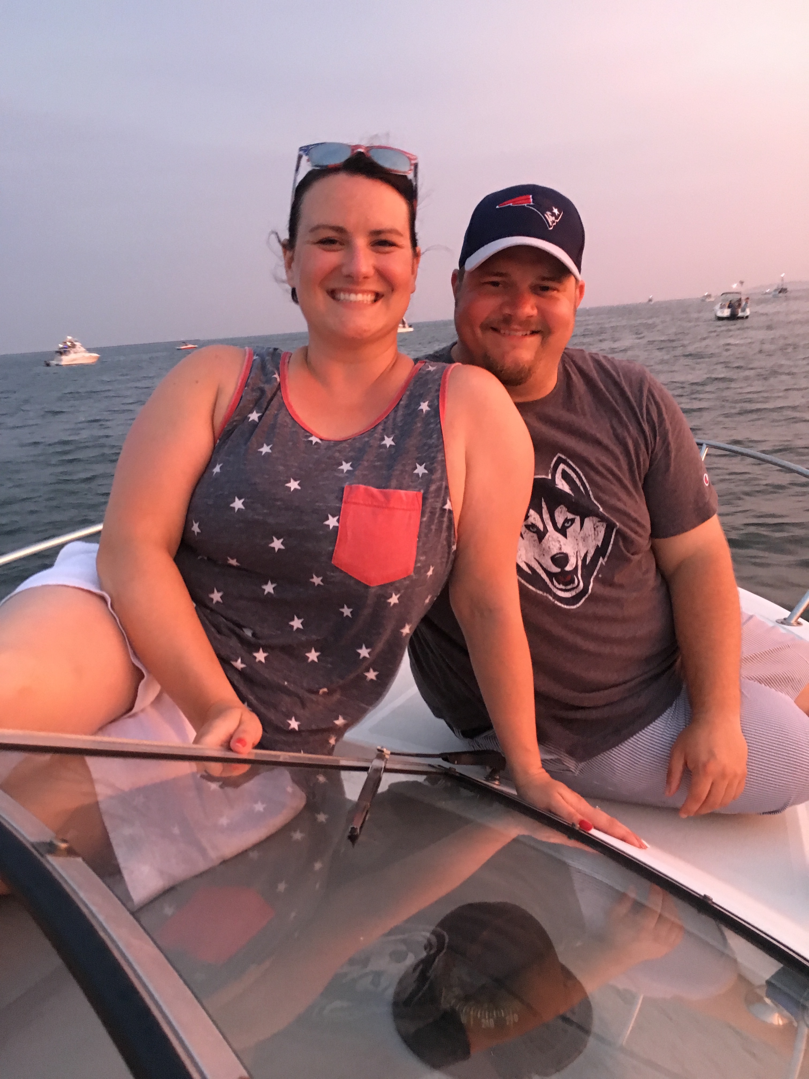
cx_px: 404
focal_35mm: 29
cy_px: 540
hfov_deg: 48.2
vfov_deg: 61.7
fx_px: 904
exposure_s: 1/15
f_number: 2.2
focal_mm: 4.15
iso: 400
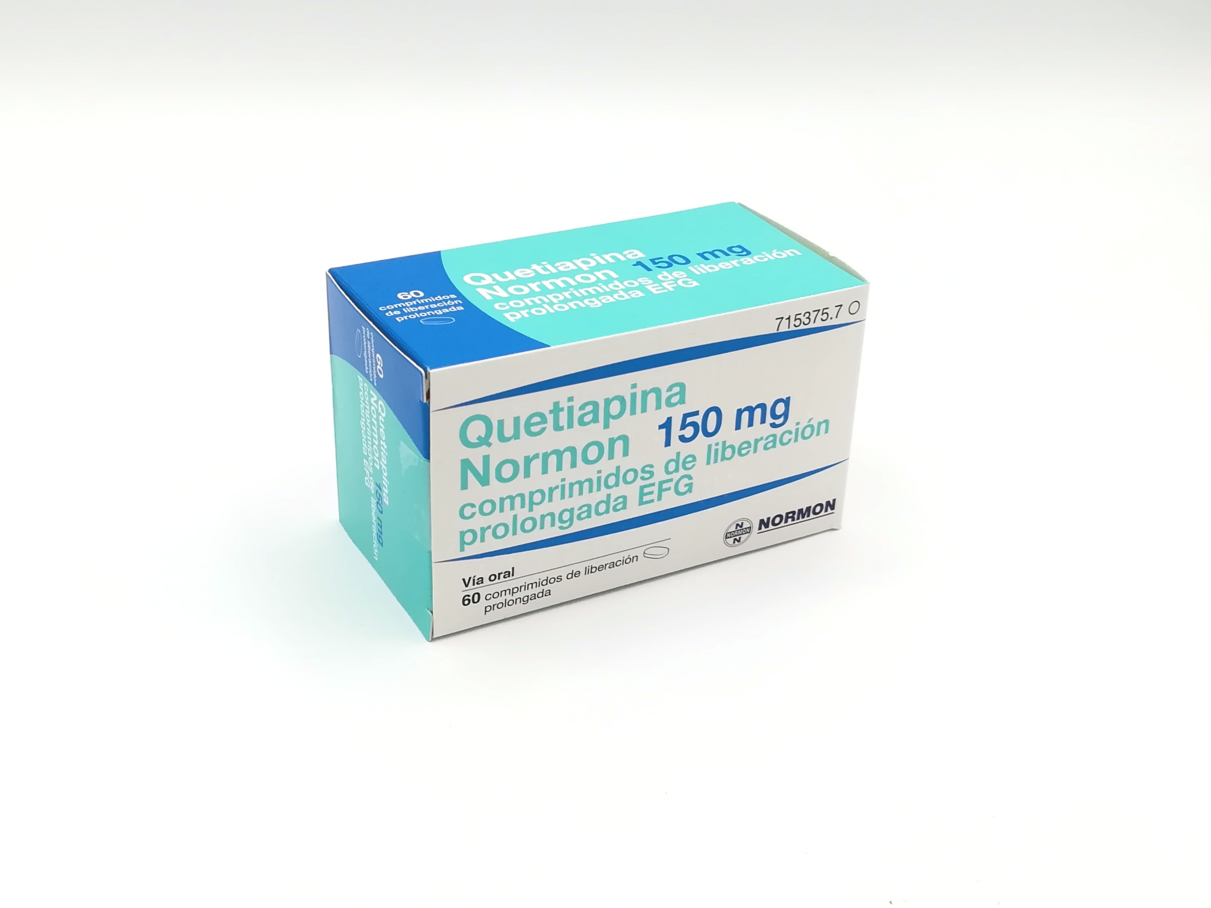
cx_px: 606
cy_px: 454
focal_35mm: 44
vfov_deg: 32.9
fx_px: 1539
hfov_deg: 42.9
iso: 50
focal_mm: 3.83
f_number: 2.2
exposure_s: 1/463
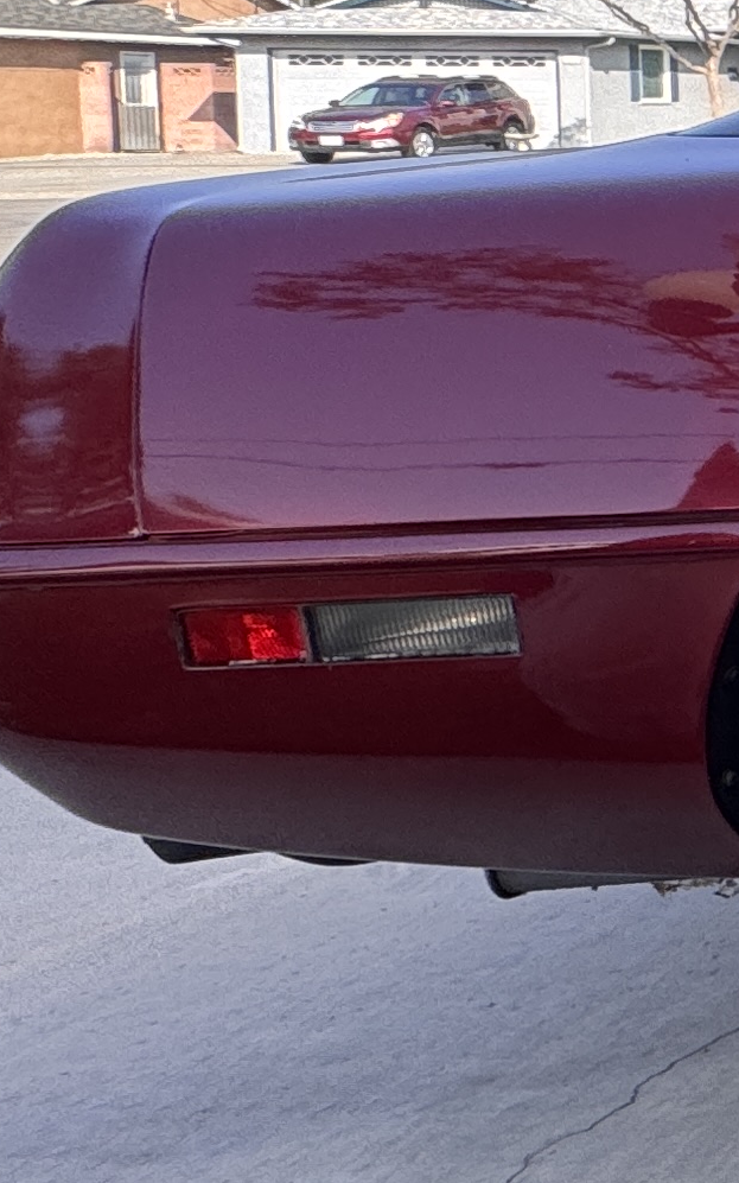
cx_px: 2260
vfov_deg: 32.8
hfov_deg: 11.3
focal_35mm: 60
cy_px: 201
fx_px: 1934
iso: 40
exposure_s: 1/596
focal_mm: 2.22
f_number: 2.2
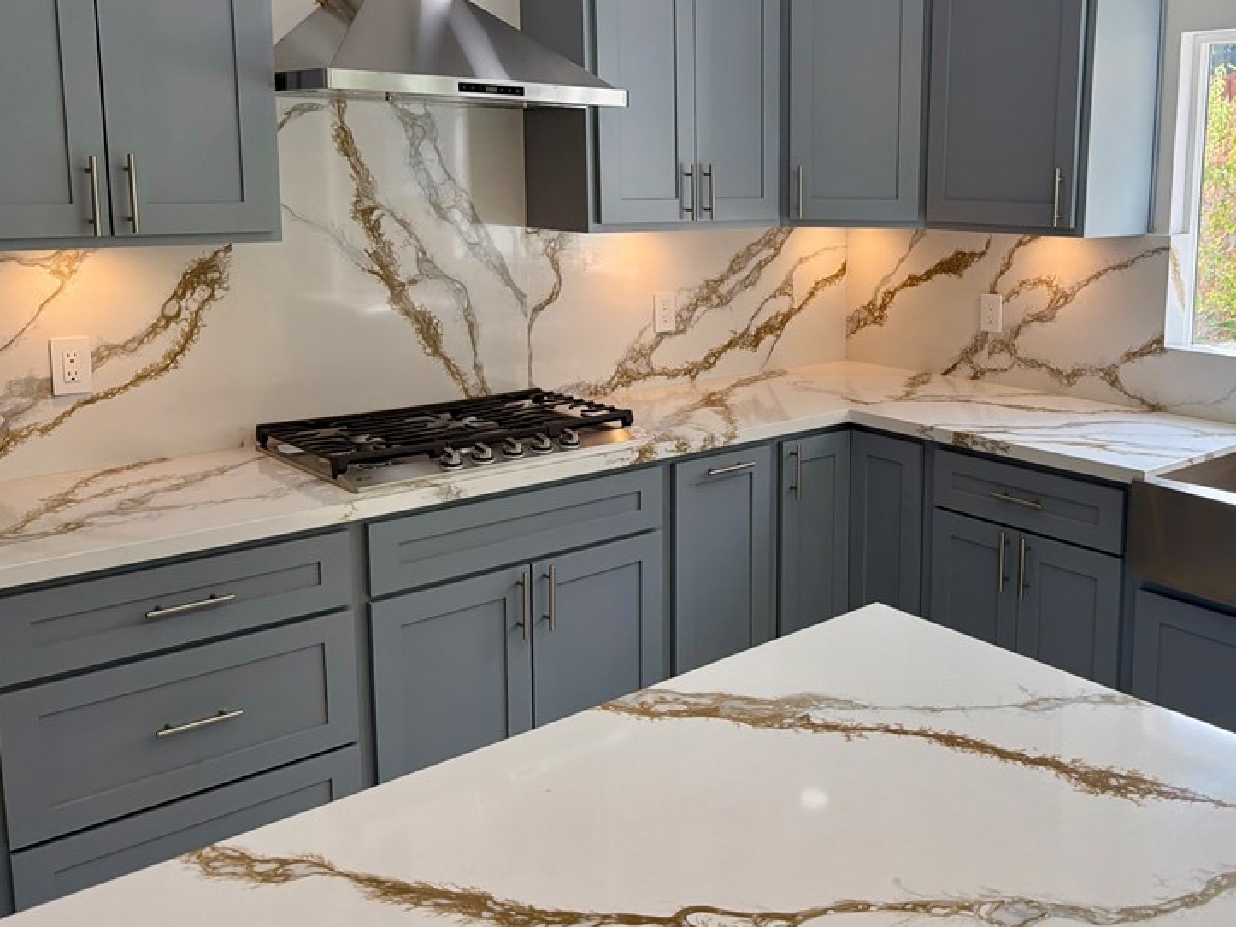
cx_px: 812
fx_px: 1214
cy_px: 345
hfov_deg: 53.0
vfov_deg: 41.5
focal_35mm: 34
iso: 100
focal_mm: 6.76
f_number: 1.78
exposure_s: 1/627
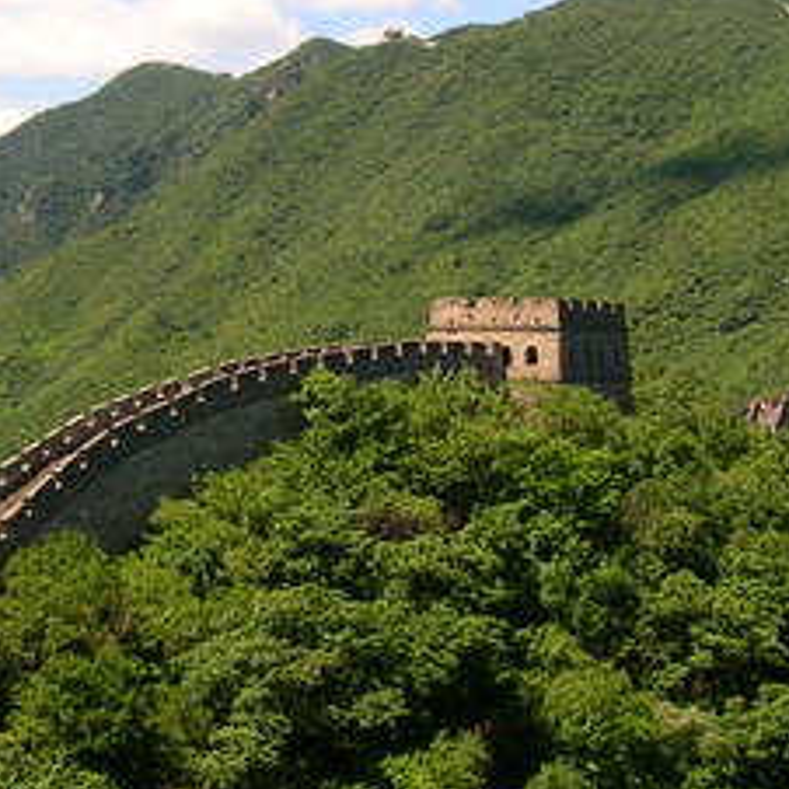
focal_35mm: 85
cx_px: 468
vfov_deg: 20.3
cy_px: 267
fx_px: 2192
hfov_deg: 20.4
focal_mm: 5.7
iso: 50
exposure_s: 1/254
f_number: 4.9
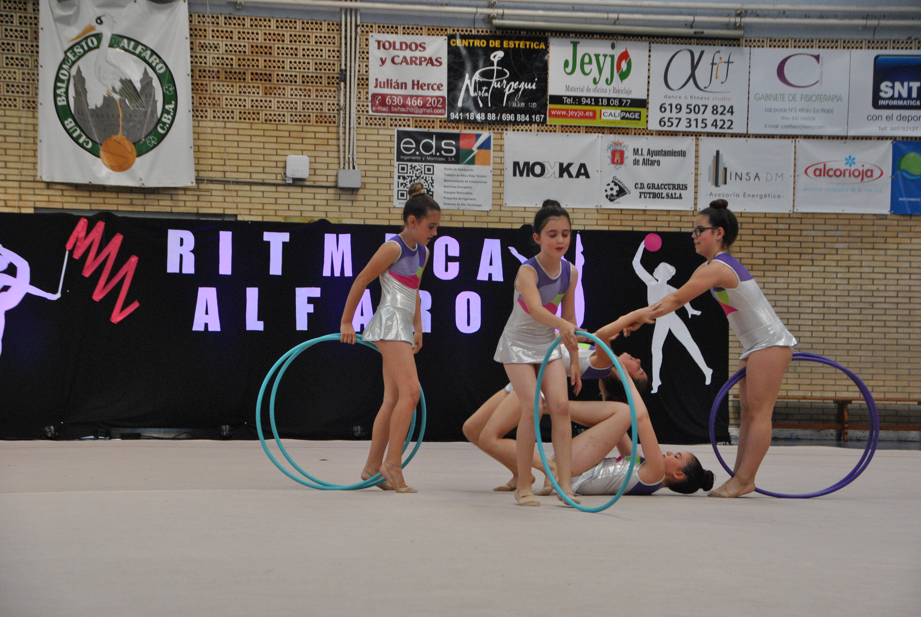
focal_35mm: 82
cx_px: 460
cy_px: 308
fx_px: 2113
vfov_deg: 16.6
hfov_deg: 24.6
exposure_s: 1/125
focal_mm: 55
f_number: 5.6
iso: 800
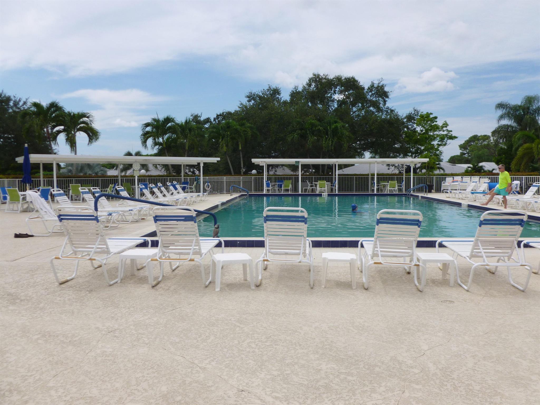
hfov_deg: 63.4
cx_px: 270
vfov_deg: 49.7
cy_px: 202
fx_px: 437
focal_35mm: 28
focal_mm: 5
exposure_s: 1/200
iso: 100
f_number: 10
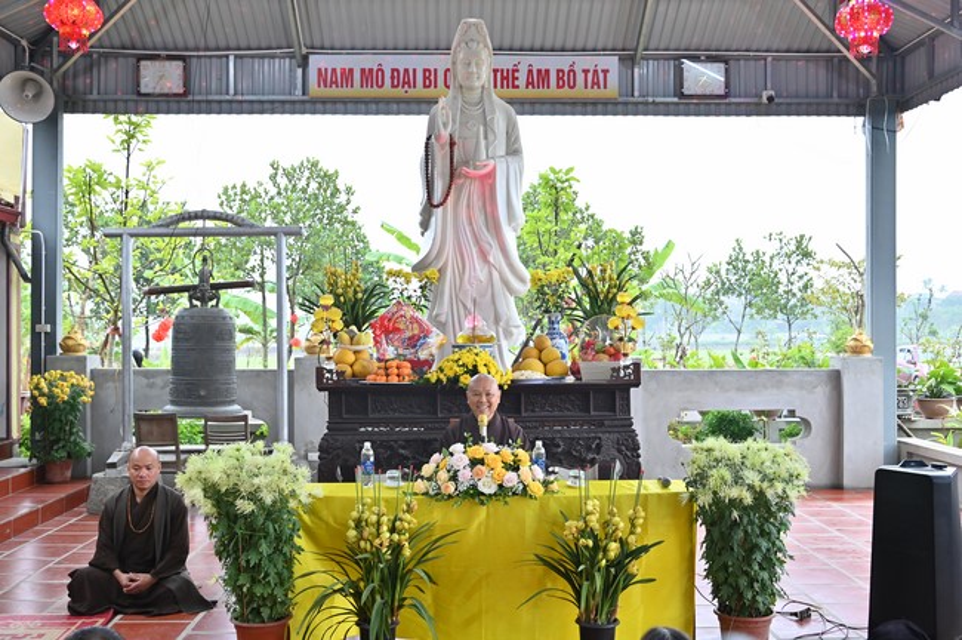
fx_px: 1014
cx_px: 481
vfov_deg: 35.0
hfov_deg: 50.7
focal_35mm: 38
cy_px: 320
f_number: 5.6
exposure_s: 1/125
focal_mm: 38
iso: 800
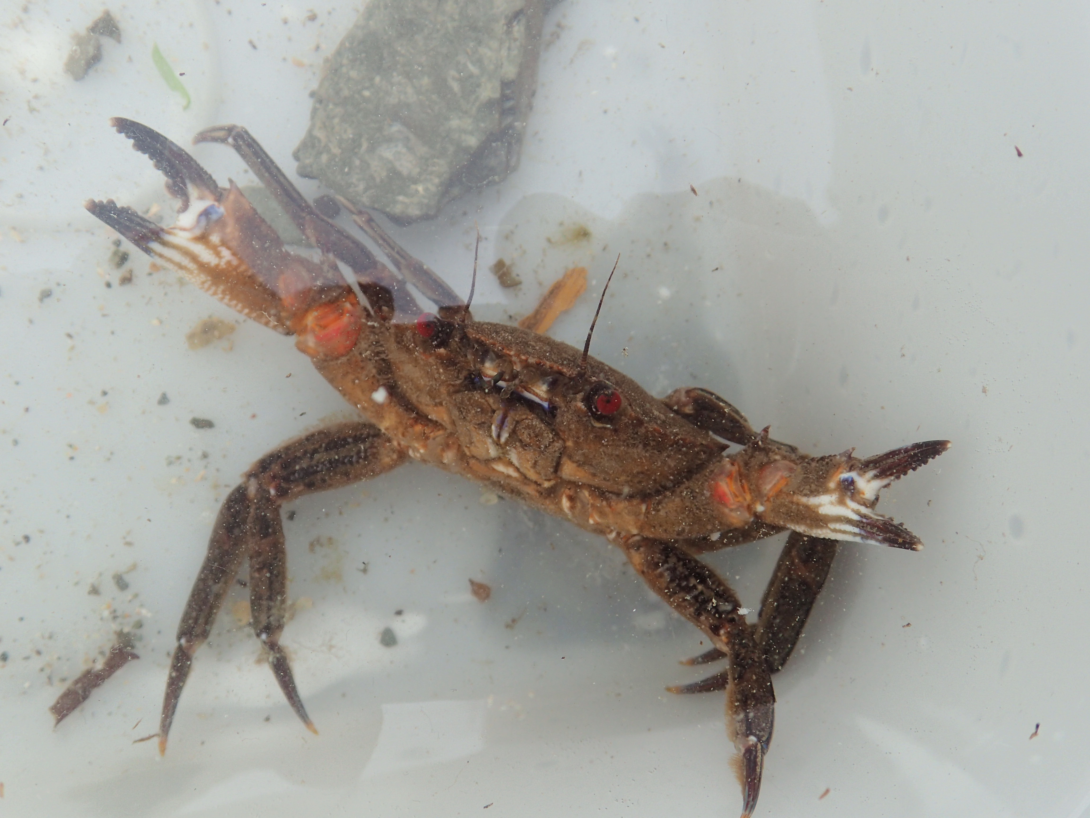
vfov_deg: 46.8
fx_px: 945
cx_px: 545
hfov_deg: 60.0
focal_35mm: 30
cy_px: 409
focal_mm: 5.5
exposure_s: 1/320
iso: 100
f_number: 3.2
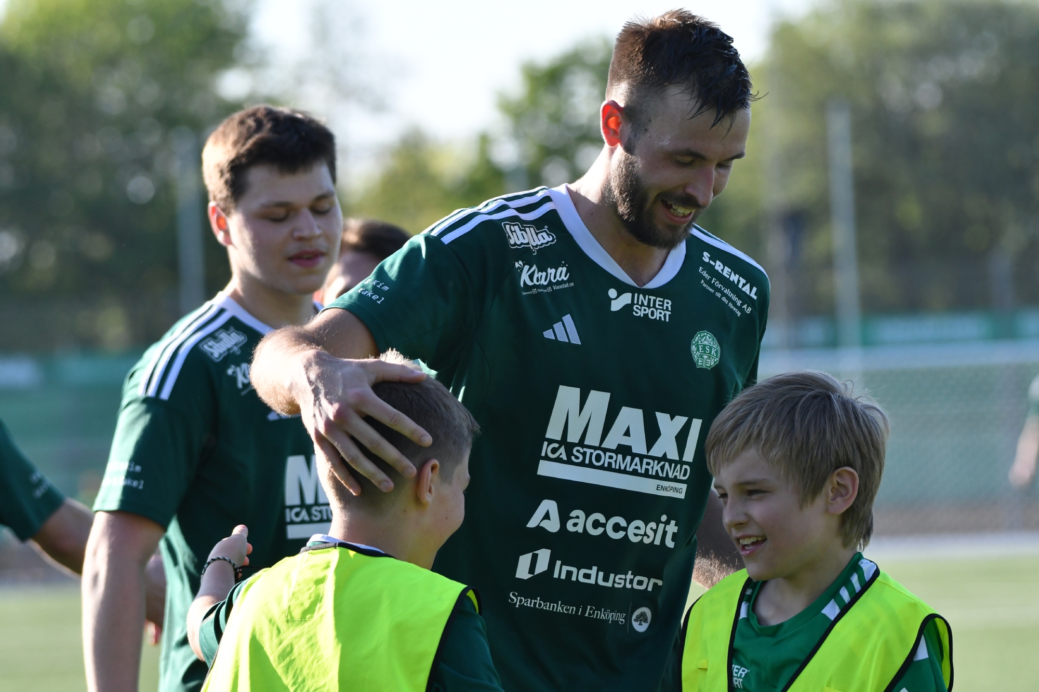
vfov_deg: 4.4
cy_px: 346
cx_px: 520
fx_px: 9090
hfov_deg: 6.5
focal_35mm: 315
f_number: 5.6
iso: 800
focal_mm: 210
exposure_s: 1/2000
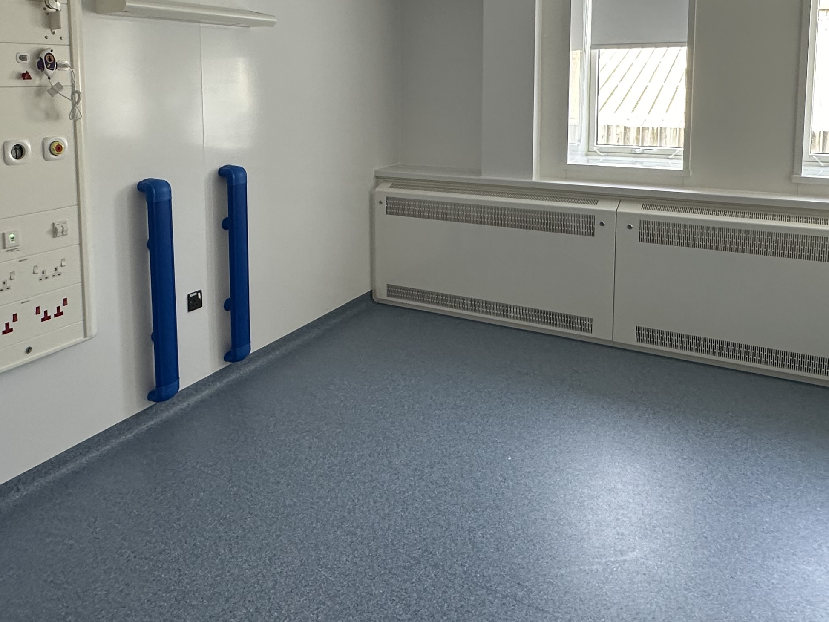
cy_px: 150
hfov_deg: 61.4
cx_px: 352
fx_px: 695
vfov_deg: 46.4
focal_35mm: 29
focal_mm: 2.22
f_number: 2.2
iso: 160
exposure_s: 1/100
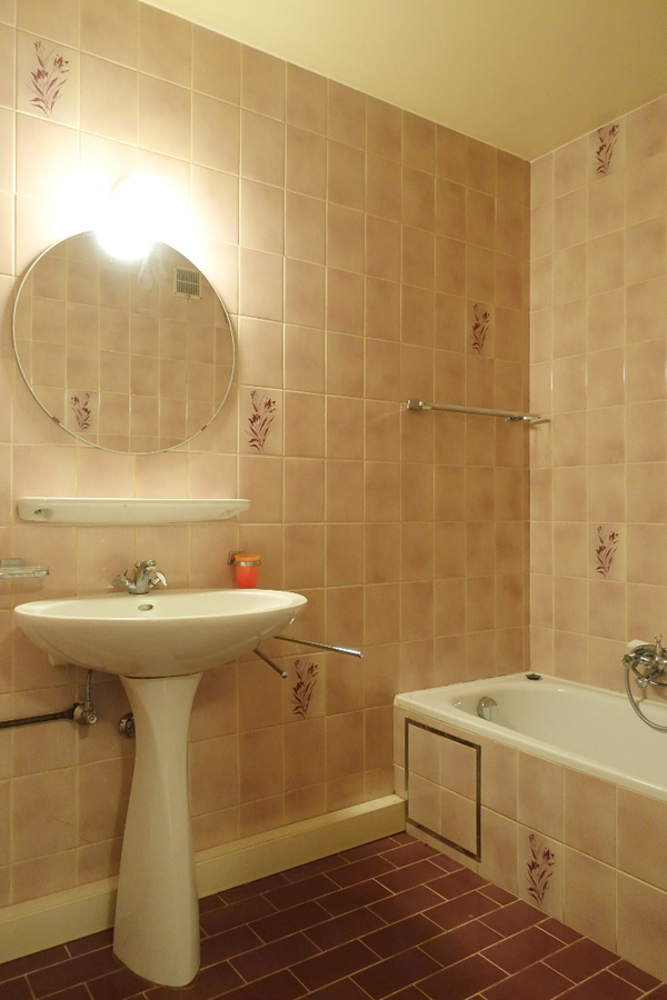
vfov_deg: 73.7
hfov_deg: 53.1
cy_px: 500
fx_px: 667
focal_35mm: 24
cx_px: 334
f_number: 1.8
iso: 640
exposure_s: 1/30
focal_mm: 8.8
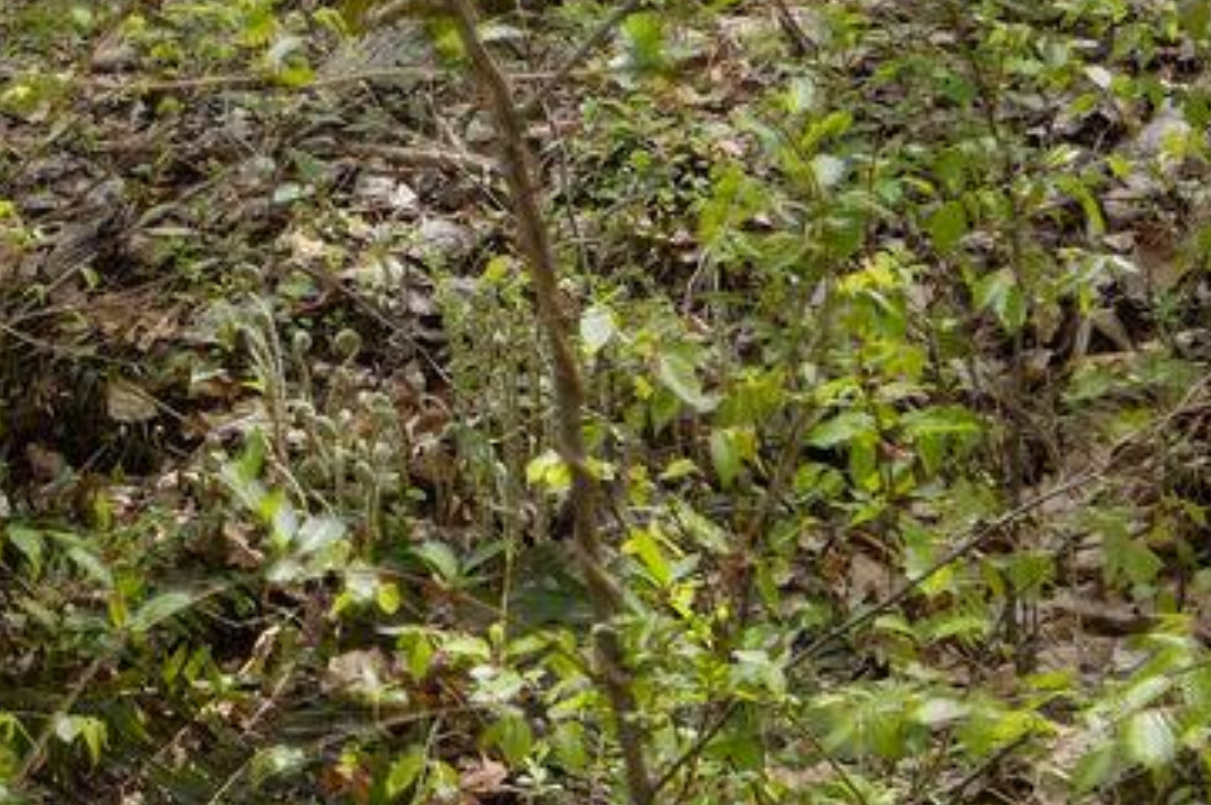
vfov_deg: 9.7
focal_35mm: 139
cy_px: -158
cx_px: -704
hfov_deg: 13.7
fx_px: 4671
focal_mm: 29
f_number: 8
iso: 800
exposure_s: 1/100
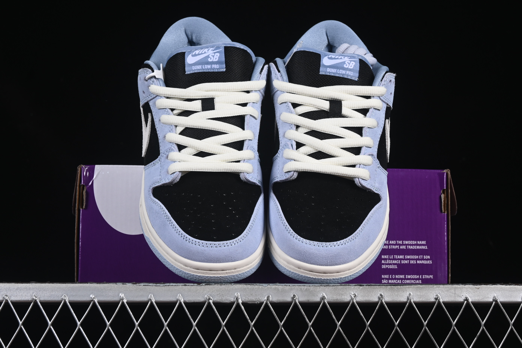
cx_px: 261
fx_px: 1087
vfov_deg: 18.2
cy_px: 174
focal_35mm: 75
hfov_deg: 27.0
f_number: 8
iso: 160
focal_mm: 50
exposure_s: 1/80
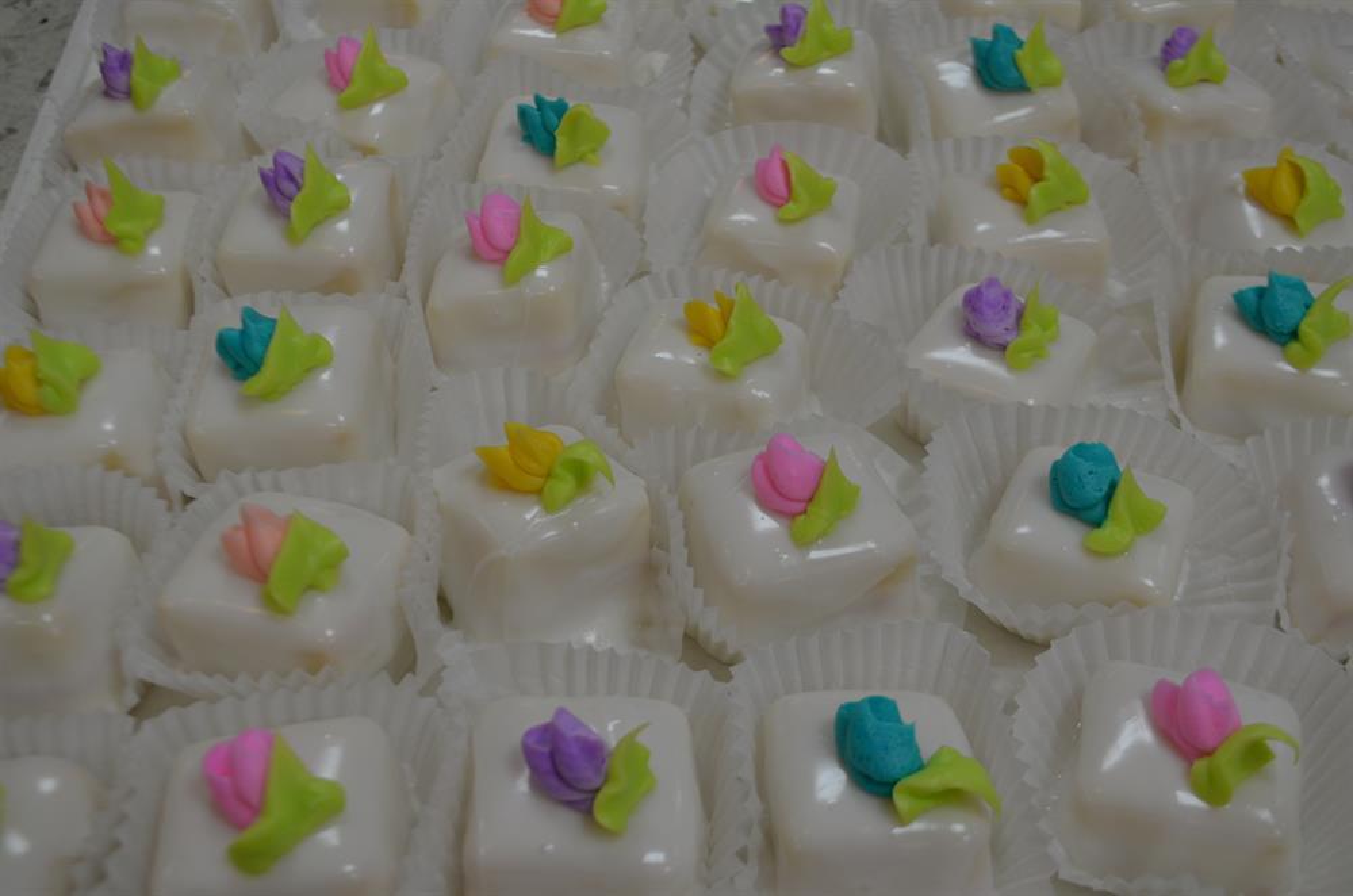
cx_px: 676
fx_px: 1687
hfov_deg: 43.7
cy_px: 448
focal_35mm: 45
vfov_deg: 29.7
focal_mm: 30
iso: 400
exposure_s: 1/100
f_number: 4.8
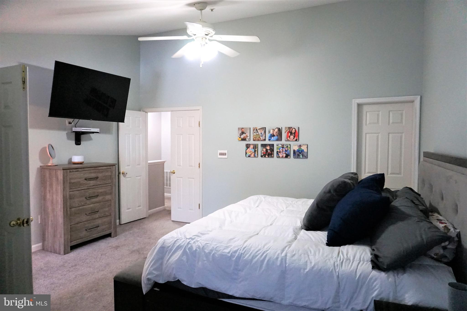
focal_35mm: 24
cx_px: 234
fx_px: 311
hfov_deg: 73.7
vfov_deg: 53.1
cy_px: 156
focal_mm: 16
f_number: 3.5
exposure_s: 1/160
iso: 2500
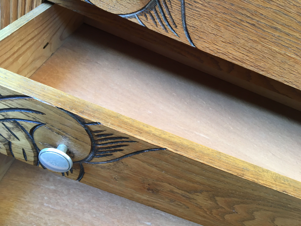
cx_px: 150
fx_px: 252
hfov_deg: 61.7
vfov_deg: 48.2
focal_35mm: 29
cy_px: 113
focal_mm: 4.15
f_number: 2.2
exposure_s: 1/33
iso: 50
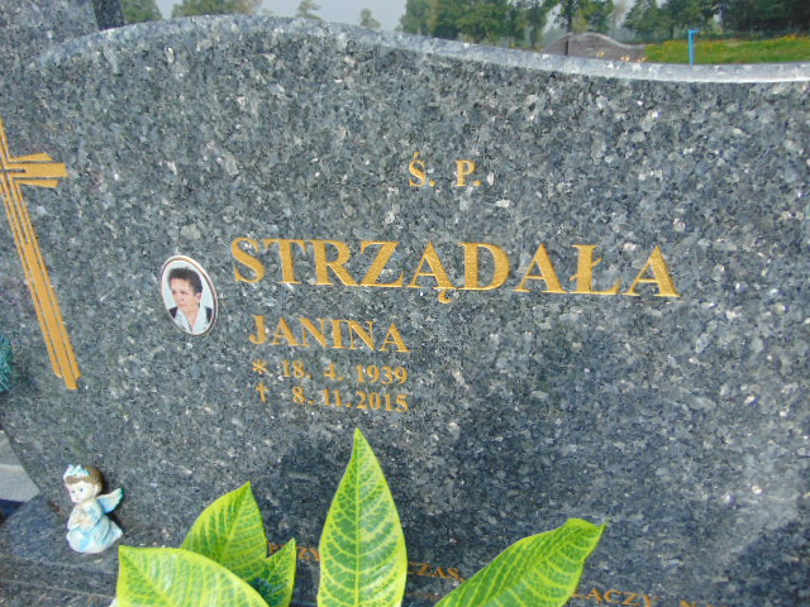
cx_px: 405
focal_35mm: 25
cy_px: 304
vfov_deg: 54.9
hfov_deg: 69.4
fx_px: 585
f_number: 3
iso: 80
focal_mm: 4.5
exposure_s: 1/1000
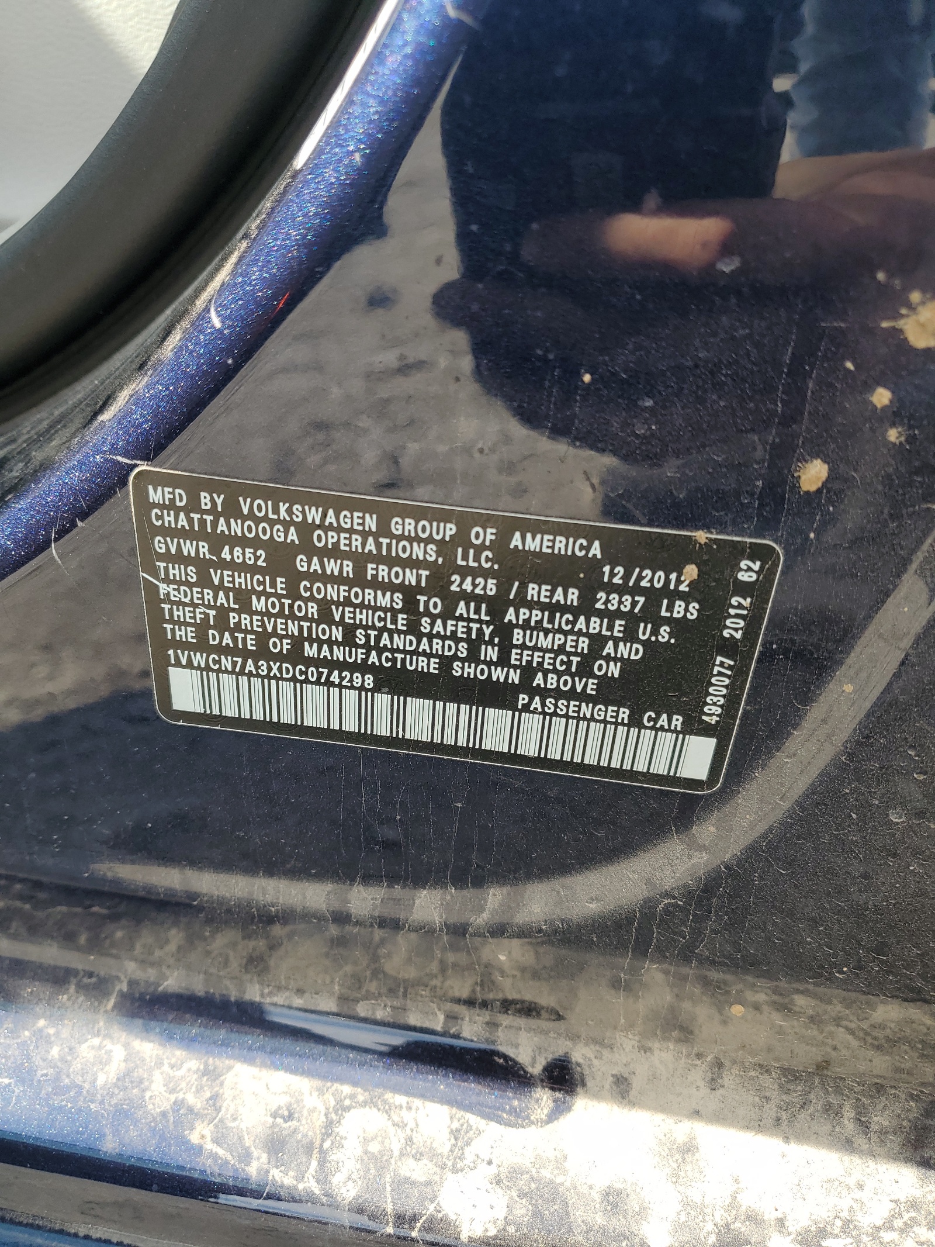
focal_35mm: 26
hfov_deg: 53.1
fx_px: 936
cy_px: 624
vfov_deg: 67.3
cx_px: 468
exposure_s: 1/476
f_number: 1.5
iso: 50
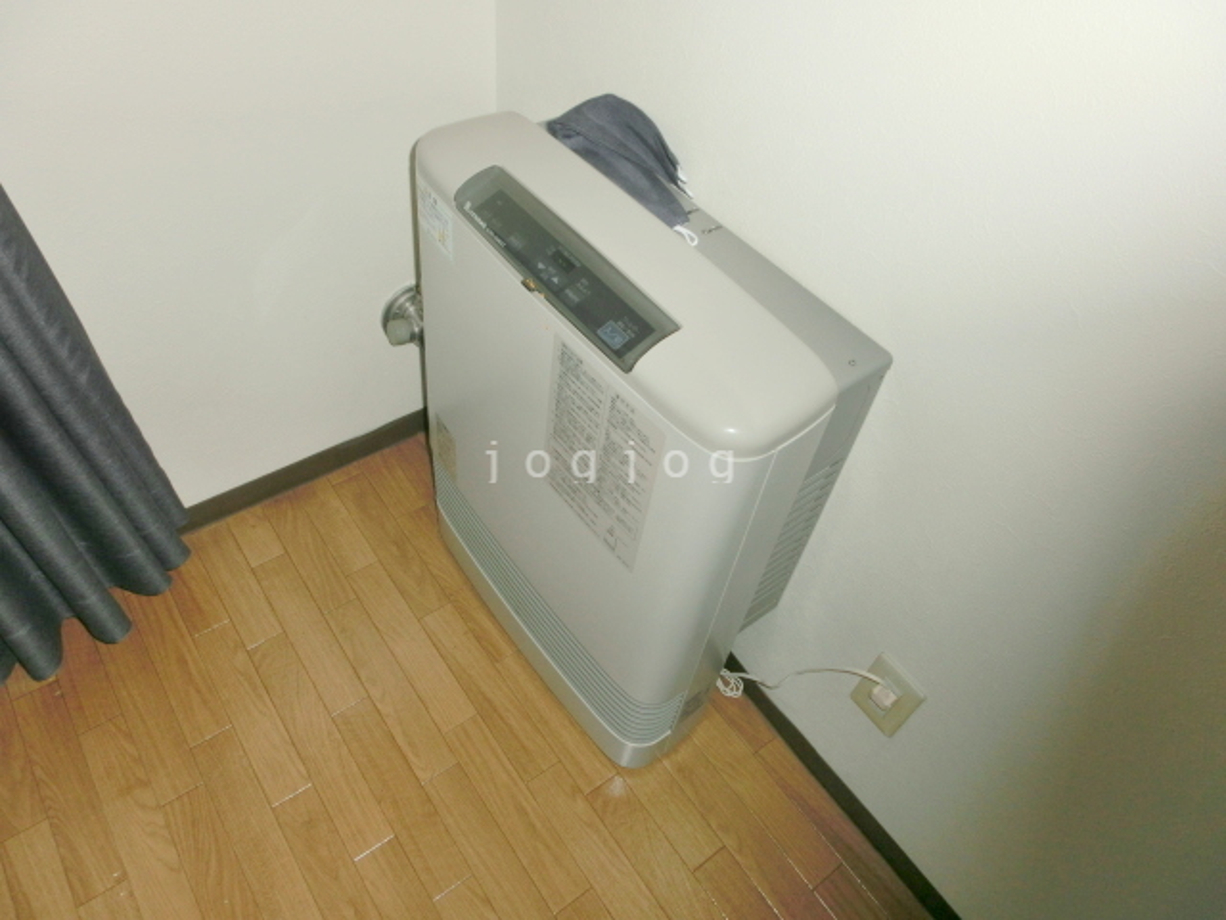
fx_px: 850
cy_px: 460
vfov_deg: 56.8
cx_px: 613
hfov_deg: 71.6
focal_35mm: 24
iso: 80
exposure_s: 1/250
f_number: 3
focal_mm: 4.24
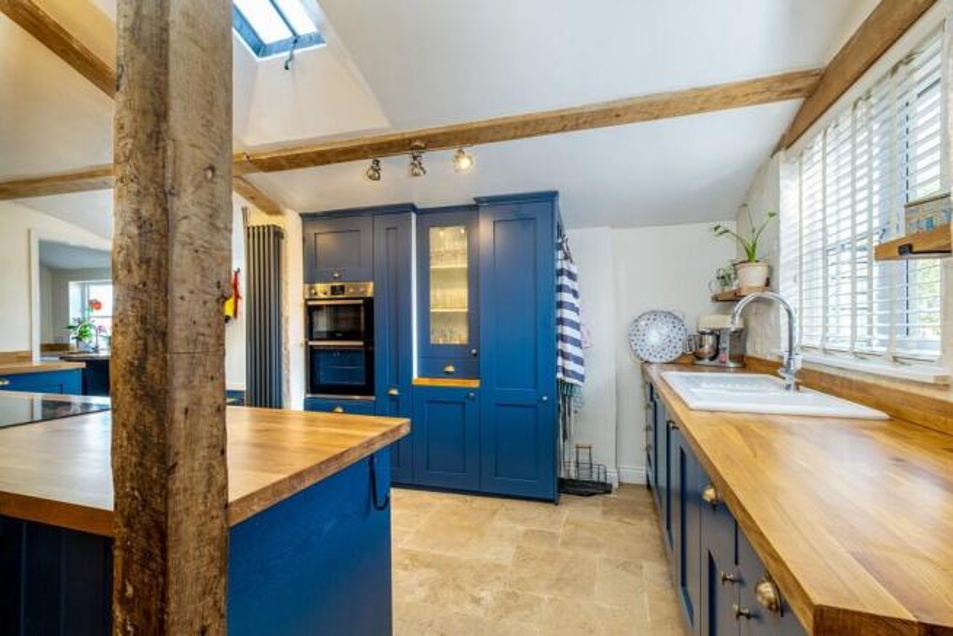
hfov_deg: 96.7
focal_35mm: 16
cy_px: 318
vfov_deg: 73.8
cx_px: 476
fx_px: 424
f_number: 7.1
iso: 250
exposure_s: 1/25
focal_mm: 10.5
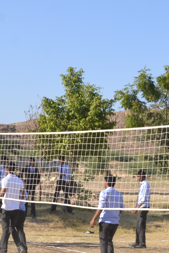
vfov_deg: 18.0
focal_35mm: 114
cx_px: -12
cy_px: 159
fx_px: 800
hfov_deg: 11.9
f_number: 16
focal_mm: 25
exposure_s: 1/160
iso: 200
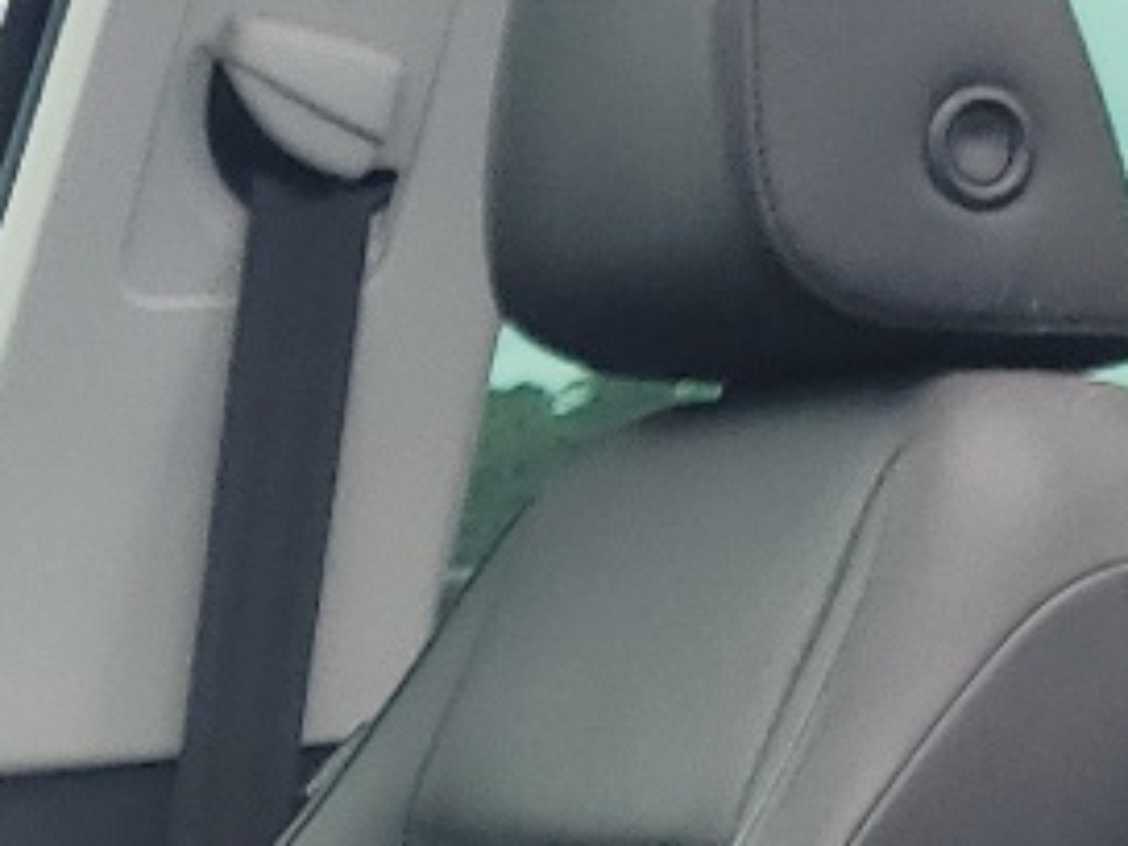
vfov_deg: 8.9
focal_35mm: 153
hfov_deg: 11.8
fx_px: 4986
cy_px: 1966
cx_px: -979
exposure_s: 1/833
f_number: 1.5
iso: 50
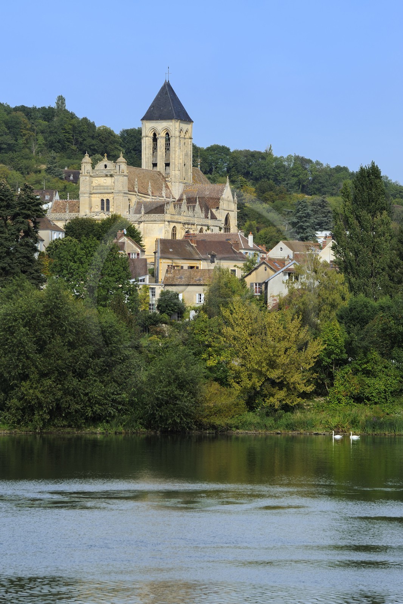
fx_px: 2436
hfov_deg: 9.5
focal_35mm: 145
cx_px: 202
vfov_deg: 14.2
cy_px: 302
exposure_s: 1/250
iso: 200
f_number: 10
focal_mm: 145
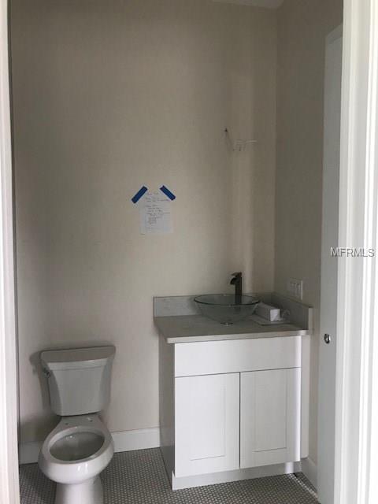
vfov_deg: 63.4
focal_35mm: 28
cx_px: 189
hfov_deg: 49.7
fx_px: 408
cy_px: 252
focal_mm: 3.99
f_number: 1.8
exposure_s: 1/15
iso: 40
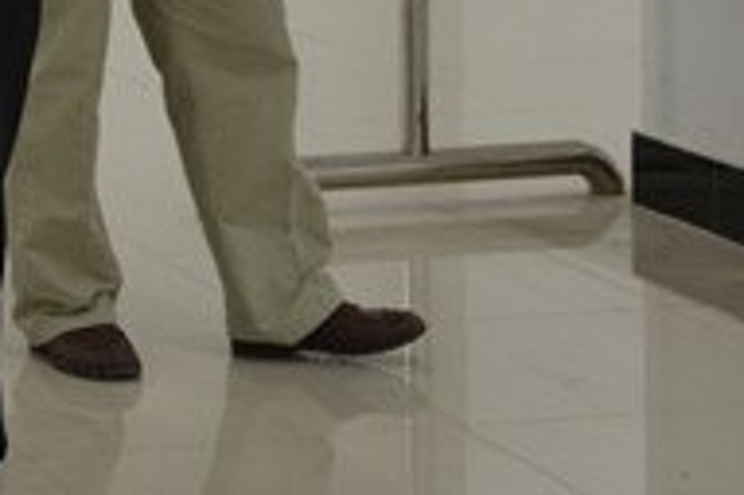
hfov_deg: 10.6
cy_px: -240
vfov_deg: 7.2
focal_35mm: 188
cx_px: -304
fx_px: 3882
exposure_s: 1/50
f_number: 4.2
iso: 400
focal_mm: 30
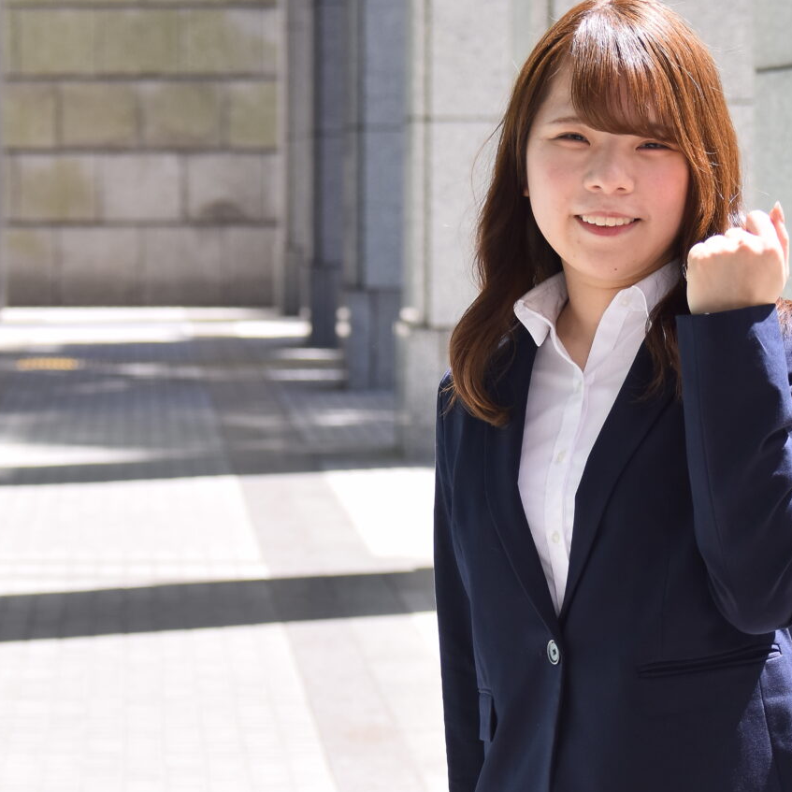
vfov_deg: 11.0
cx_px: 304
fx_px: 4115
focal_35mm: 159
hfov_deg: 11.0
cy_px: 319
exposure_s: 1/500
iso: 160
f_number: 4
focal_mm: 55
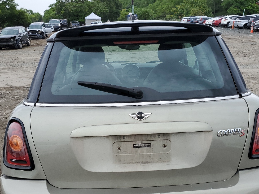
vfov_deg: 37.3
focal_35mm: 38
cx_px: 135
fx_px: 284
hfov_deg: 49.0
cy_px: 131
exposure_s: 1/1111
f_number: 1.5
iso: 50
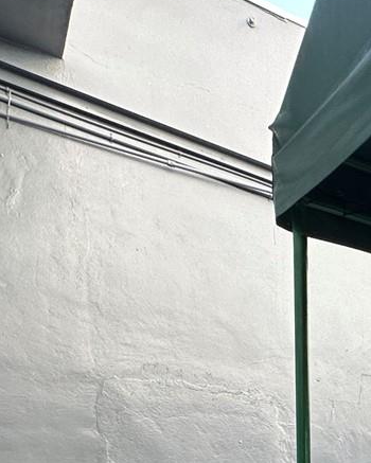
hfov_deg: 23.9
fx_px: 686
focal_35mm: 50
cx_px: 559
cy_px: 586
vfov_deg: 30.4
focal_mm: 2.22
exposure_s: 1/99
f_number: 2.2
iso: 50
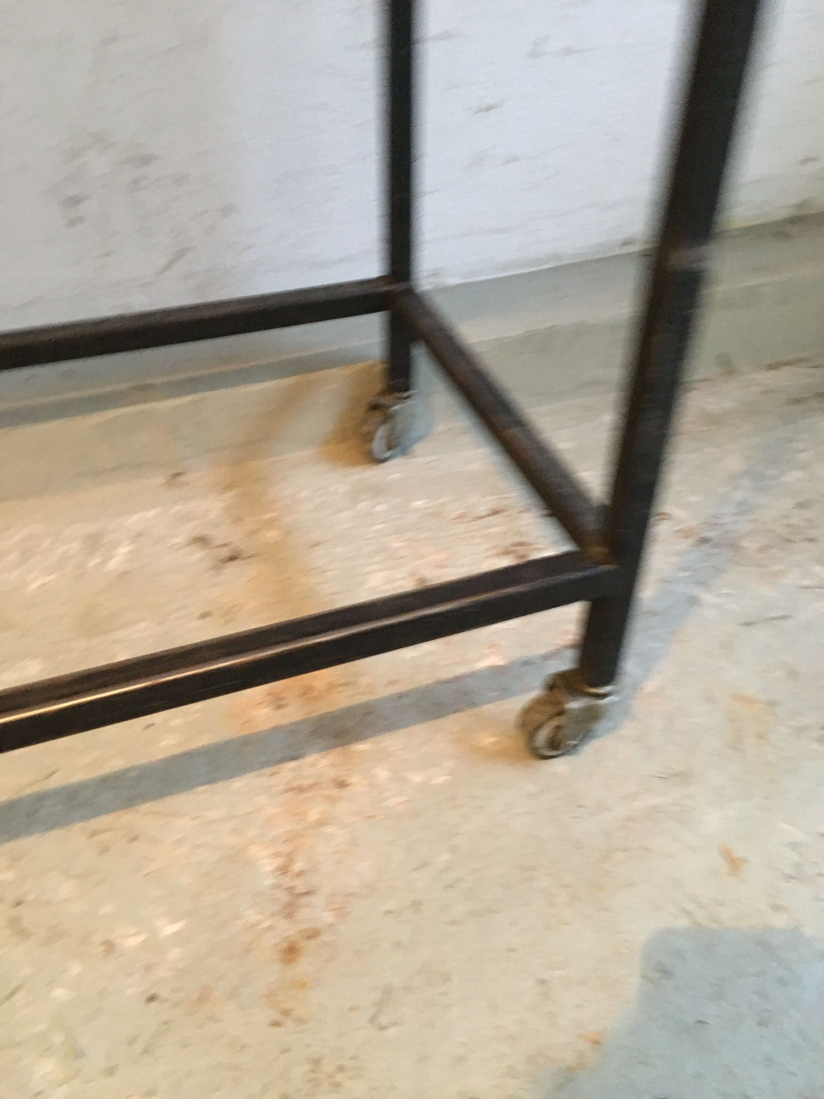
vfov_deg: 61.7
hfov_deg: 48.2
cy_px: 550
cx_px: 412
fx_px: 920
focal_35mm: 29
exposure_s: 1/17
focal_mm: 4.15
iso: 400
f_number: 2.2
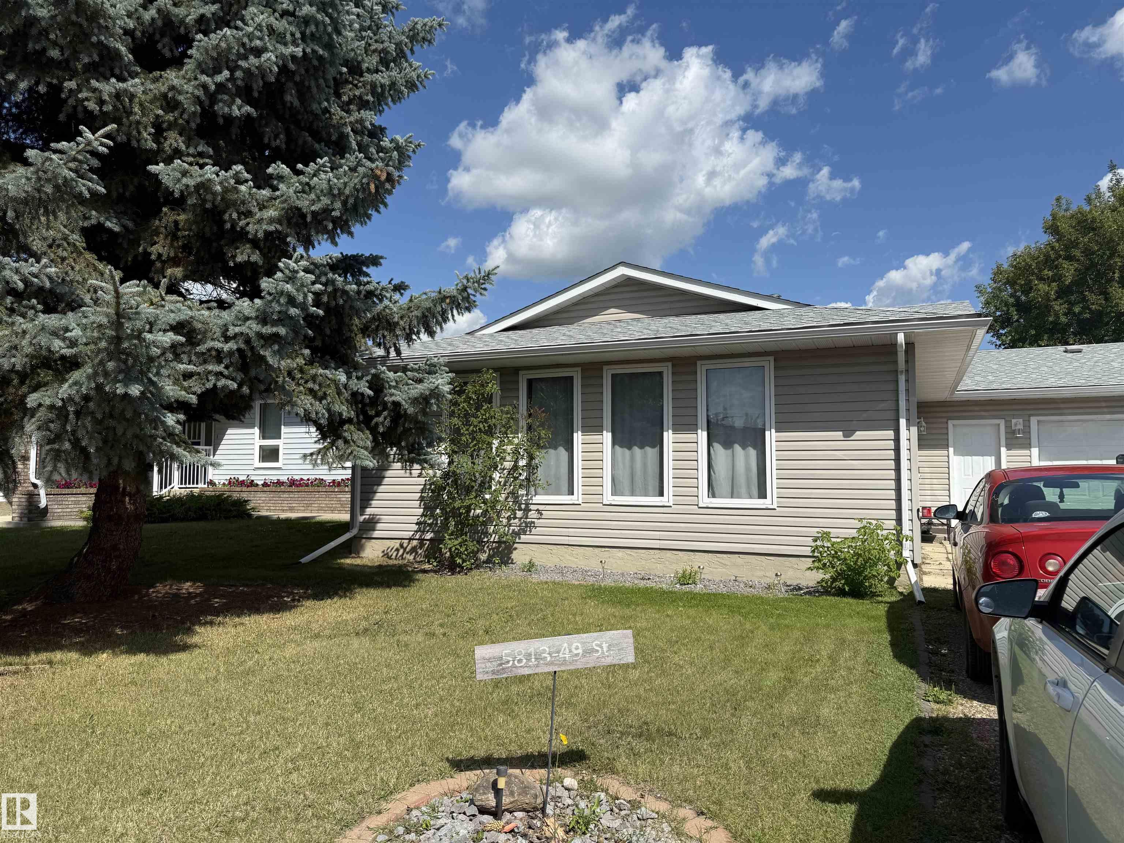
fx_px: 779
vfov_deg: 56.8
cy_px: 422
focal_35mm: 24
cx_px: 562
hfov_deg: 71.6
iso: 80
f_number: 1.78
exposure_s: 1/6173
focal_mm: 6.76
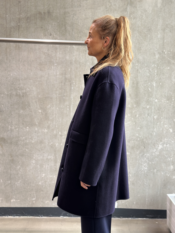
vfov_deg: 39.7
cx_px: 88
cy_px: 116
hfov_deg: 30.3
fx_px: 324
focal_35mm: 48
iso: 125
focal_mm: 6.86
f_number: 1.78
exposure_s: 1/93
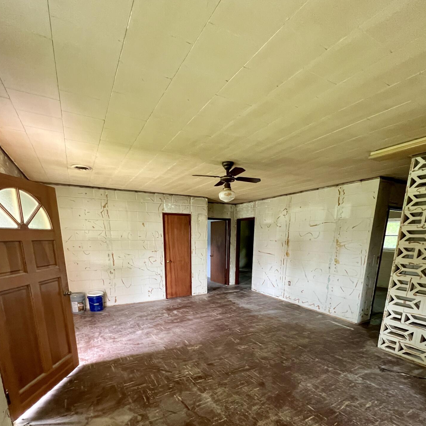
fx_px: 223
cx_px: 209
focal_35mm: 16
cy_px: 294
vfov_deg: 83.5
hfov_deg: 87.4
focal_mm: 1.57
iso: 500
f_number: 1.8
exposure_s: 1/60
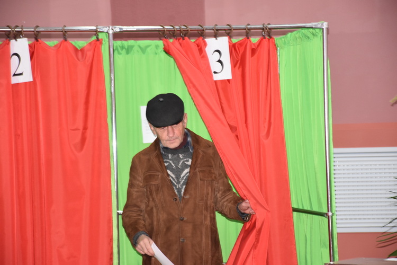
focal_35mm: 142
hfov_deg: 14.4
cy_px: 132
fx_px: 1571
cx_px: 198
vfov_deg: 9.6
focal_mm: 95
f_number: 5.3
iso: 1800
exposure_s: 1/60
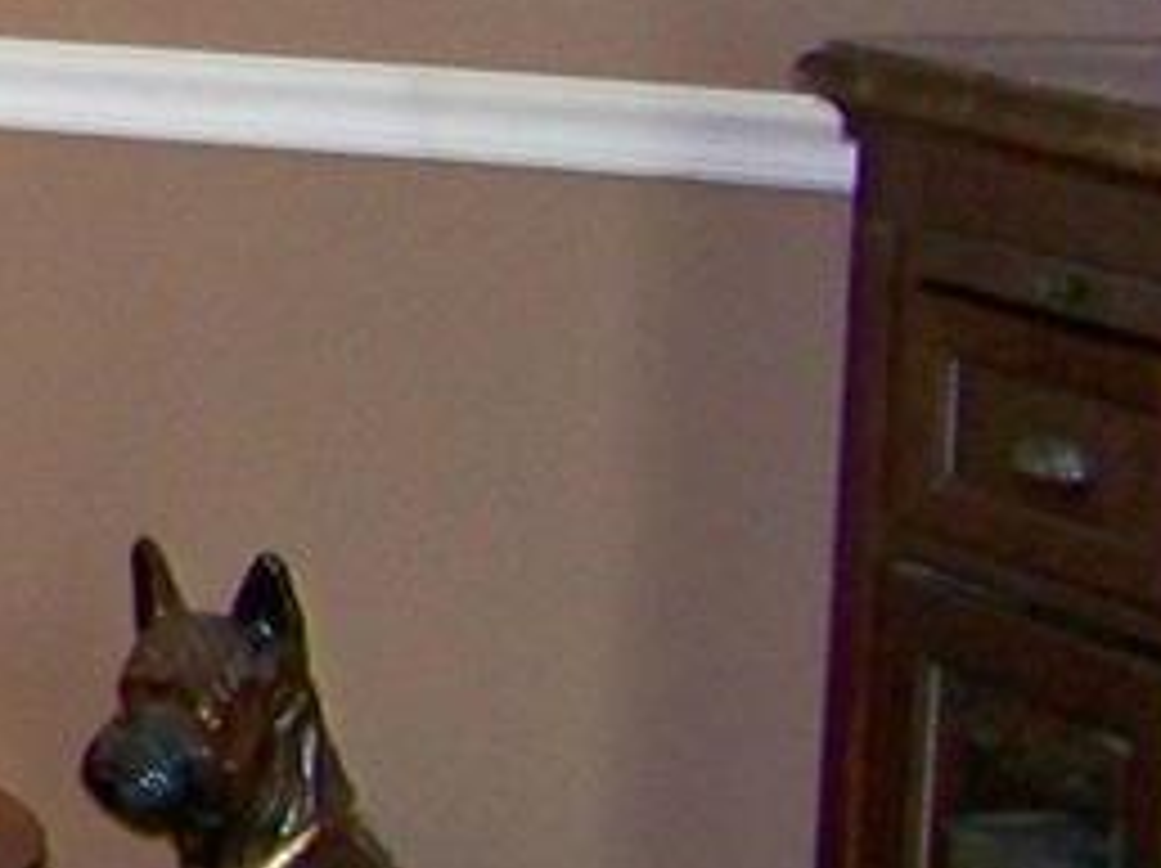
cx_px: -2174
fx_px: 6869
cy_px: -211
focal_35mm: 205
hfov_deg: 8.3
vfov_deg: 7.2
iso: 200
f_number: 2.8
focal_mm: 5.85
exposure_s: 1/30
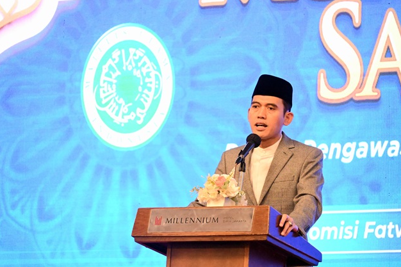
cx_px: 201
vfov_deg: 6.0
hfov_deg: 9.0
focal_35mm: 230
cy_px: 135
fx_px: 2561
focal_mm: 150
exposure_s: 1/200
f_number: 5.3
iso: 10000
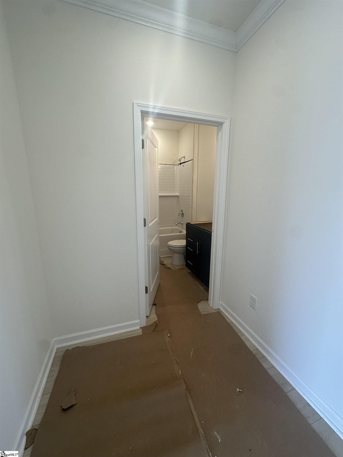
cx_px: 172
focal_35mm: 14
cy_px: 228
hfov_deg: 85.7
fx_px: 185
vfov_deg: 102.1
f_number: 2.2
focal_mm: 2.22
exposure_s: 1/120
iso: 125
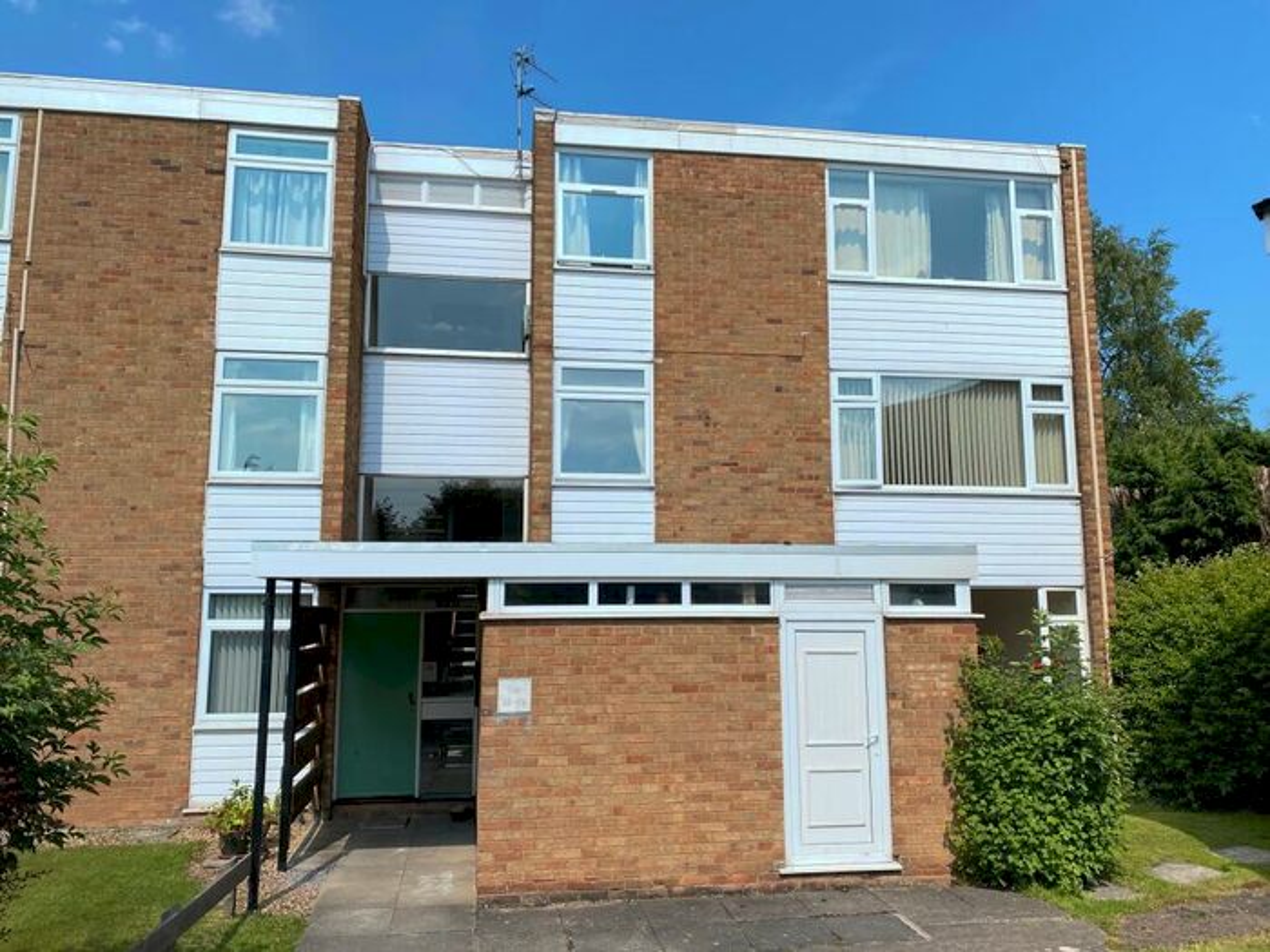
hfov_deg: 67.3
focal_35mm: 26
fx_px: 954
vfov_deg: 53.1
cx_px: 635
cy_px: 476
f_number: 1.8
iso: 32
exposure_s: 1/4808
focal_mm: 4.25
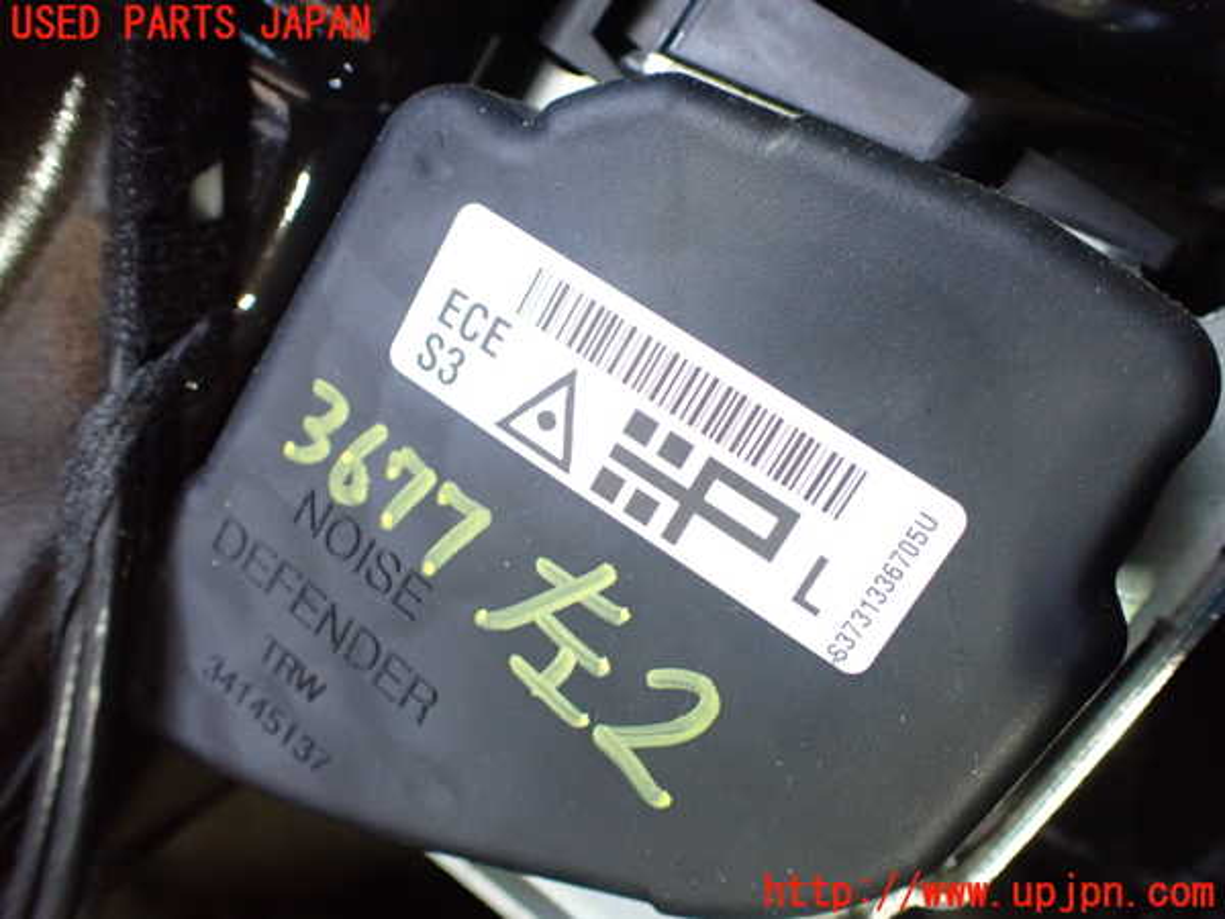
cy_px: 460
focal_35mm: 30
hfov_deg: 60.0
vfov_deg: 46.8
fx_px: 1062
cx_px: 612
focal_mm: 5.4
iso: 800
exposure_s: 1/30
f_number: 2.3
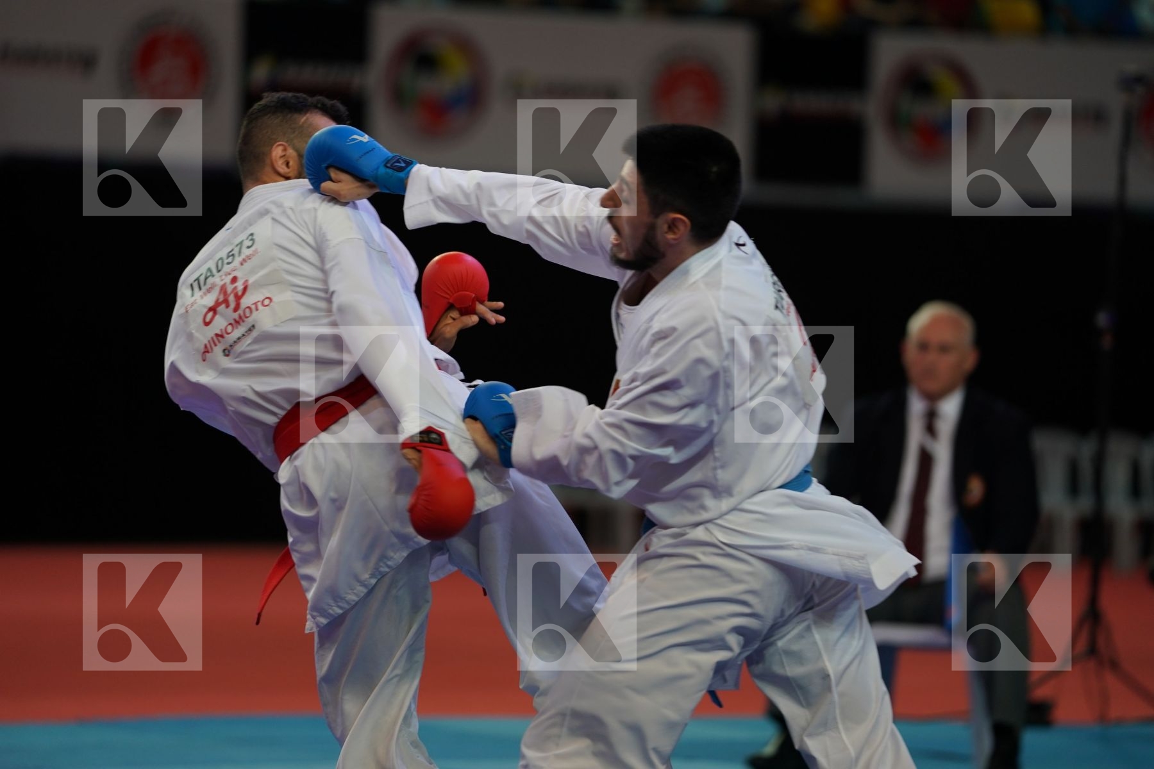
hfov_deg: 10.3
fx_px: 6411
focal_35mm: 200
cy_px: 384
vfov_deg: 6.9
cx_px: 577
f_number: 2.8
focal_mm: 200
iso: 640
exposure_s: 1/1000
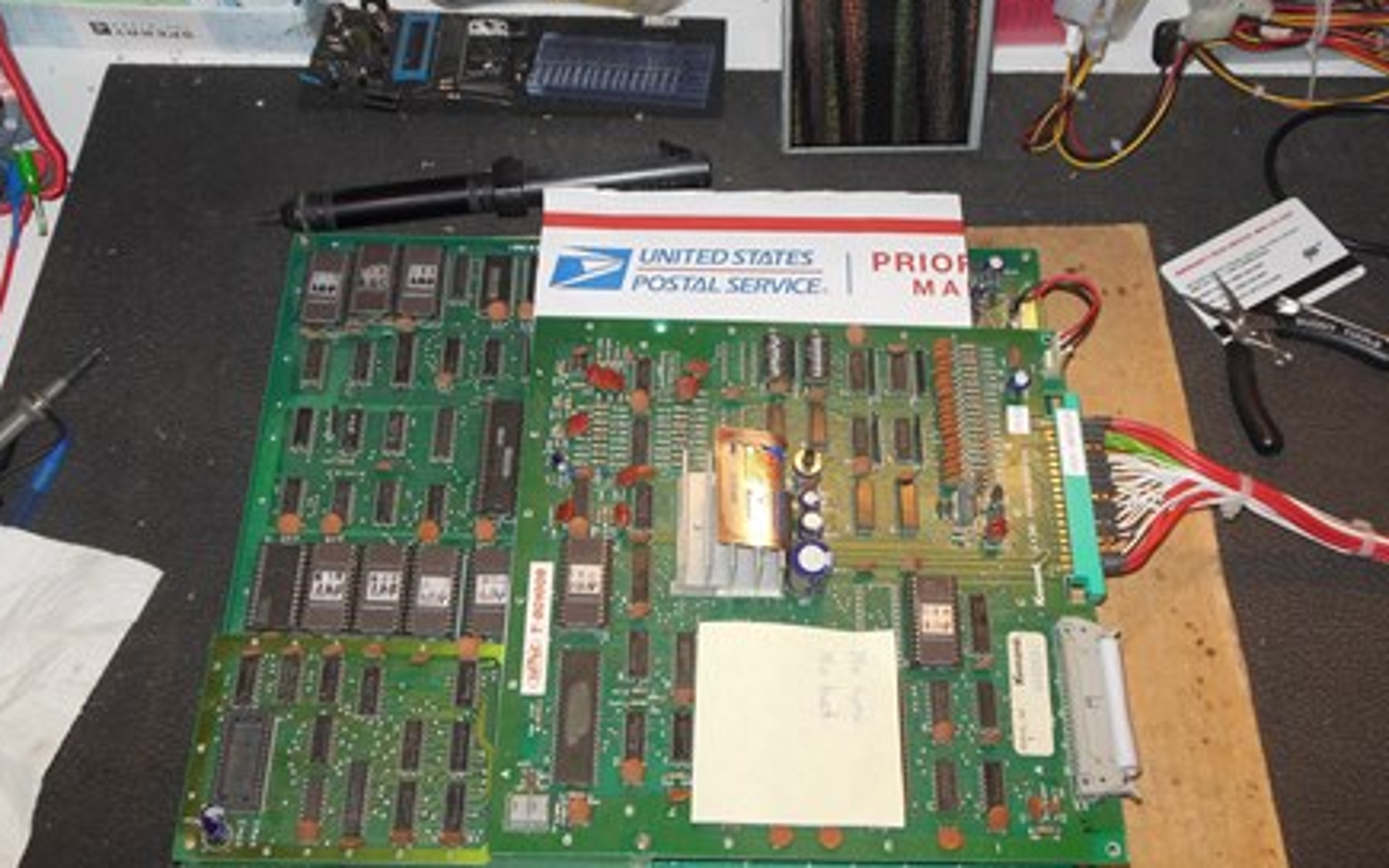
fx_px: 1363
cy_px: 364
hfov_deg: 54.0
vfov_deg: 35.3
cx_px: 696
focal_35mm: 36
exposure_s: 1/30
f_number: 3.5
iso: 200
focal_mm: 6
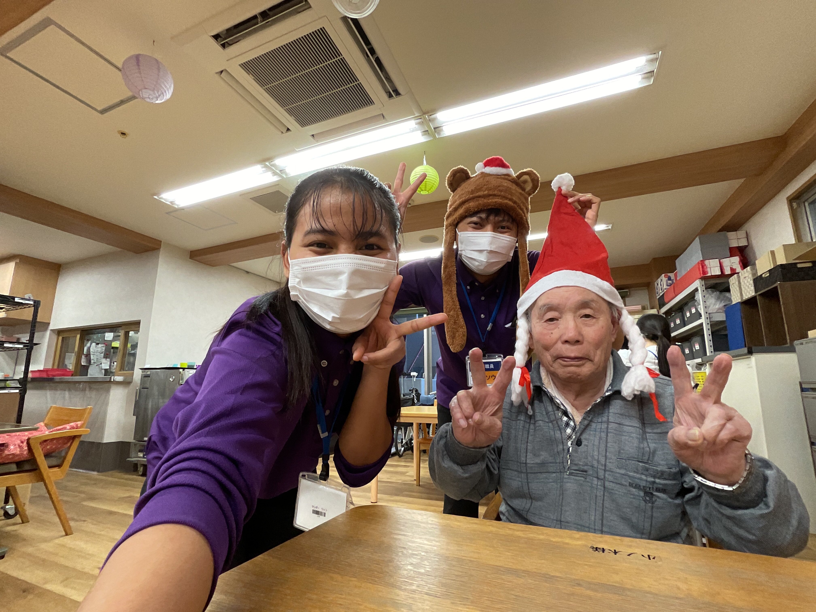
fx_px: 354
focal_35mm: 15
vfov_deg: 81.7
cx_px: 408
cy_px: 306
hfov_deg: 98.2
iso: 250
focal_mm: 1.6
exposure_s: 1/60
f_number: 2.4
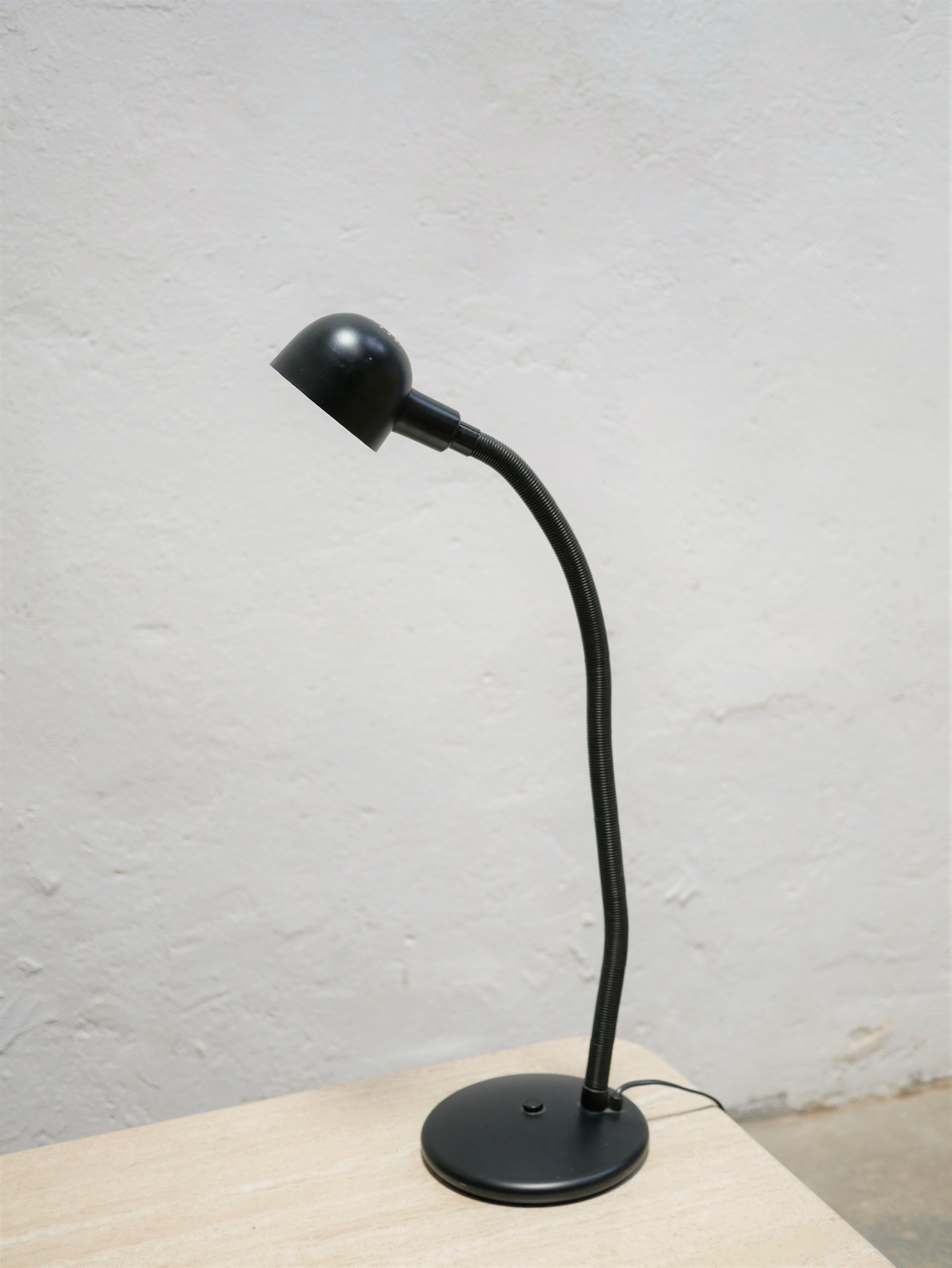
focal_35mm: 40
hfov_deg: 36.0
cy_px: 634
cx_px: 476
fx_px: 1466
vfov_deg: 46.8
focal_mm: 20
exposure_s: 1/60
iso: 400
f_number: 1.7
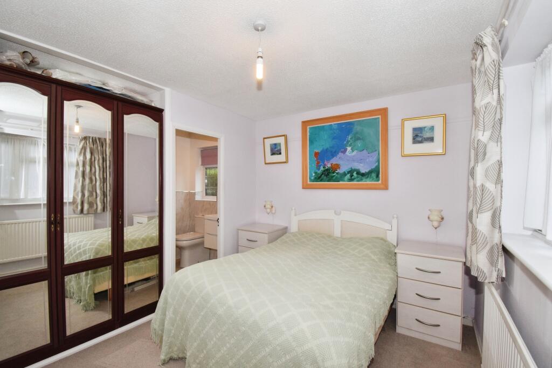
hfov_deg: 100.4
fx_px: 230
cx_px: 276
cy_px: 184
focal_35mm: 15
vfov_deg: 77.3
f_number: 13
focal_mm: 10
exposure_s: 1/60
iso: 1000
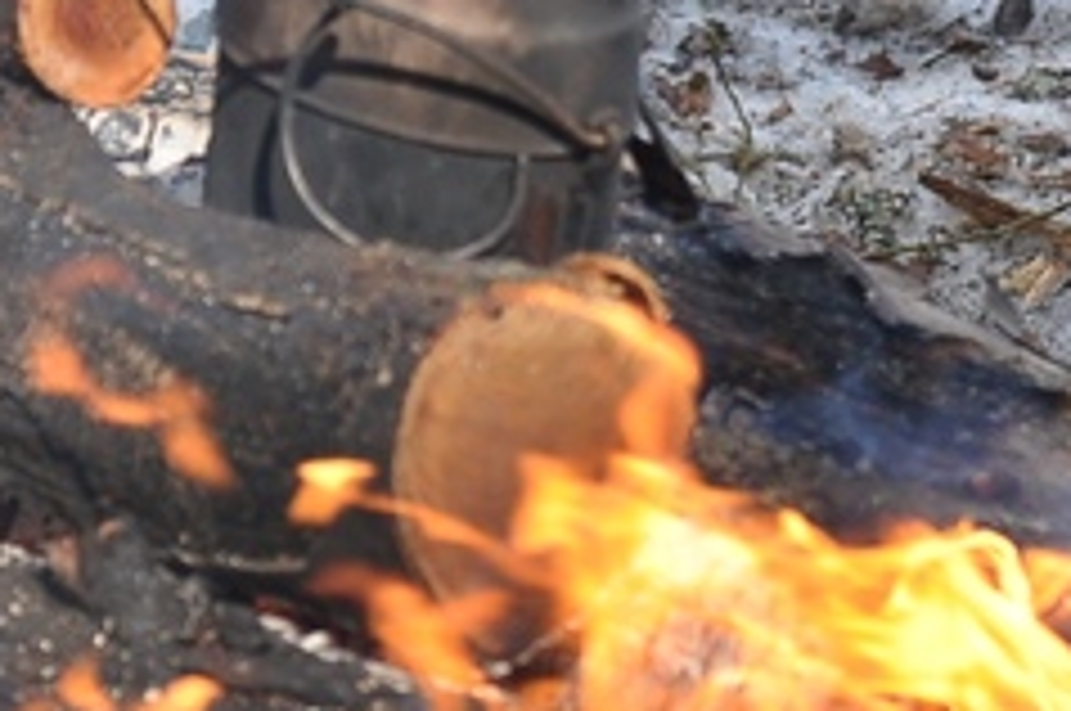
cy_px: 542
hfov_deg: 5.4
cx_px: -724
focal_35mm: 378
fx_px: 11230
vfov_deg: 3.6
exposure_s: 1/400
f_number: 3.2
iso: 200
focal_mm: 50
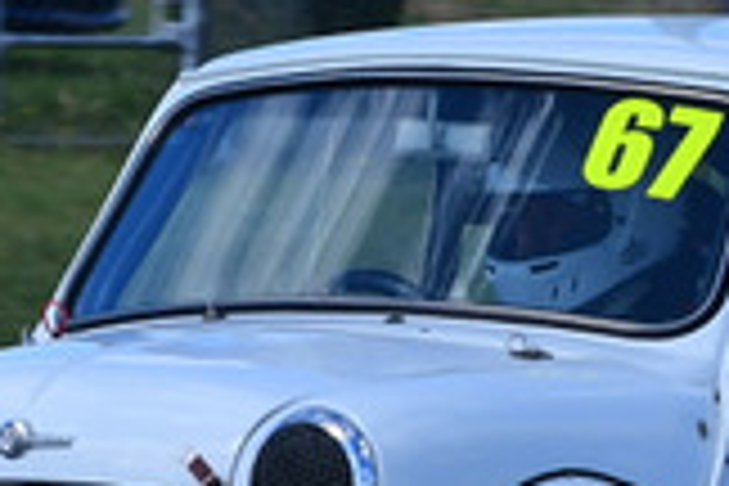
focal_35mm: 1485
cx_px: 94
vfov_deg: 0.9
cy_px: 86
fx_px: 30069
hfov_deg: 1.4
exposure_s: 1/640
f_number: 11
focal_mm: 200
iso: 500
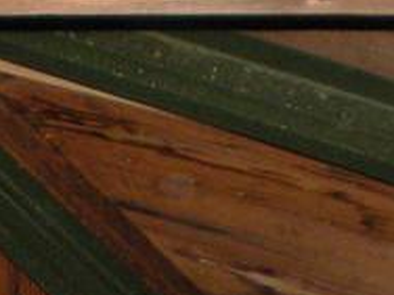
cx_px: 29
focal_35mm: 162
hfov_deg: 12.1
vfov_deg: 8.6
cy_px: 619
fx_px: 1844
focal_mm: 6.3
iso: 356
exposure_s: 1/60
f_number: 3.1
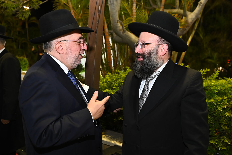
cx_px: 120
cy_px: 79
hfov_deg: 58.7
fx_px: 206
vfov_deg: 41.1
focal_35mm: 32
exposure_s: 1/200
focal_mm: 29
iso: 2000
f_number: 3.5
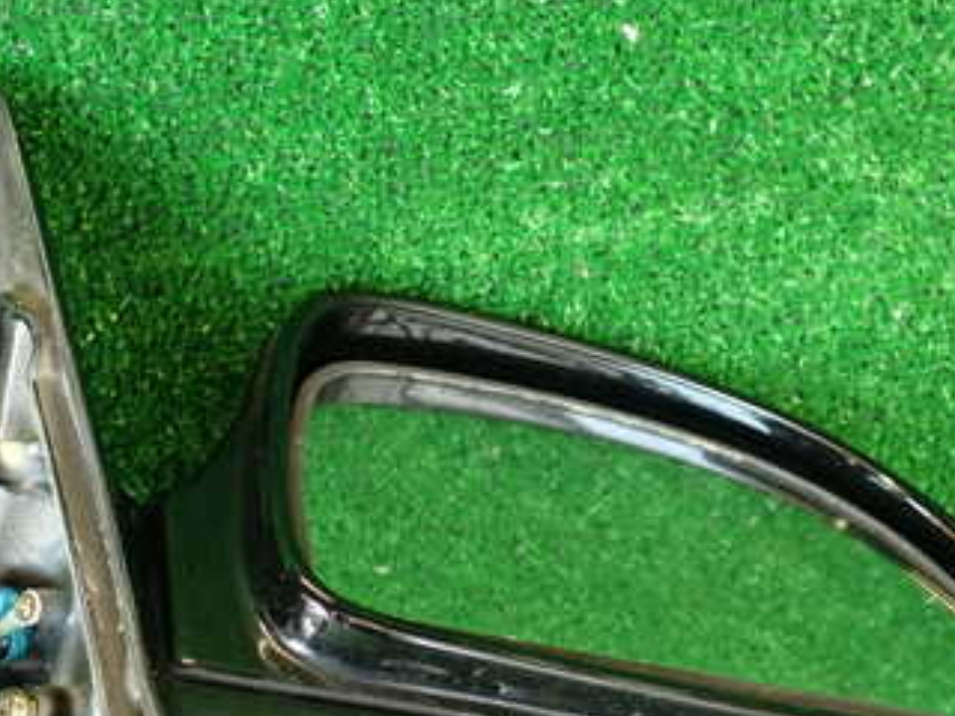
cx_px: 266
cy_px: 567
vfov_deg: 24.1
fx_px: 1655
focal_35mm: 60
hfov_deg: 31.7
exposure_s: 1/30
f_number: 2.4
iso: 200
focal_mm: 5.79
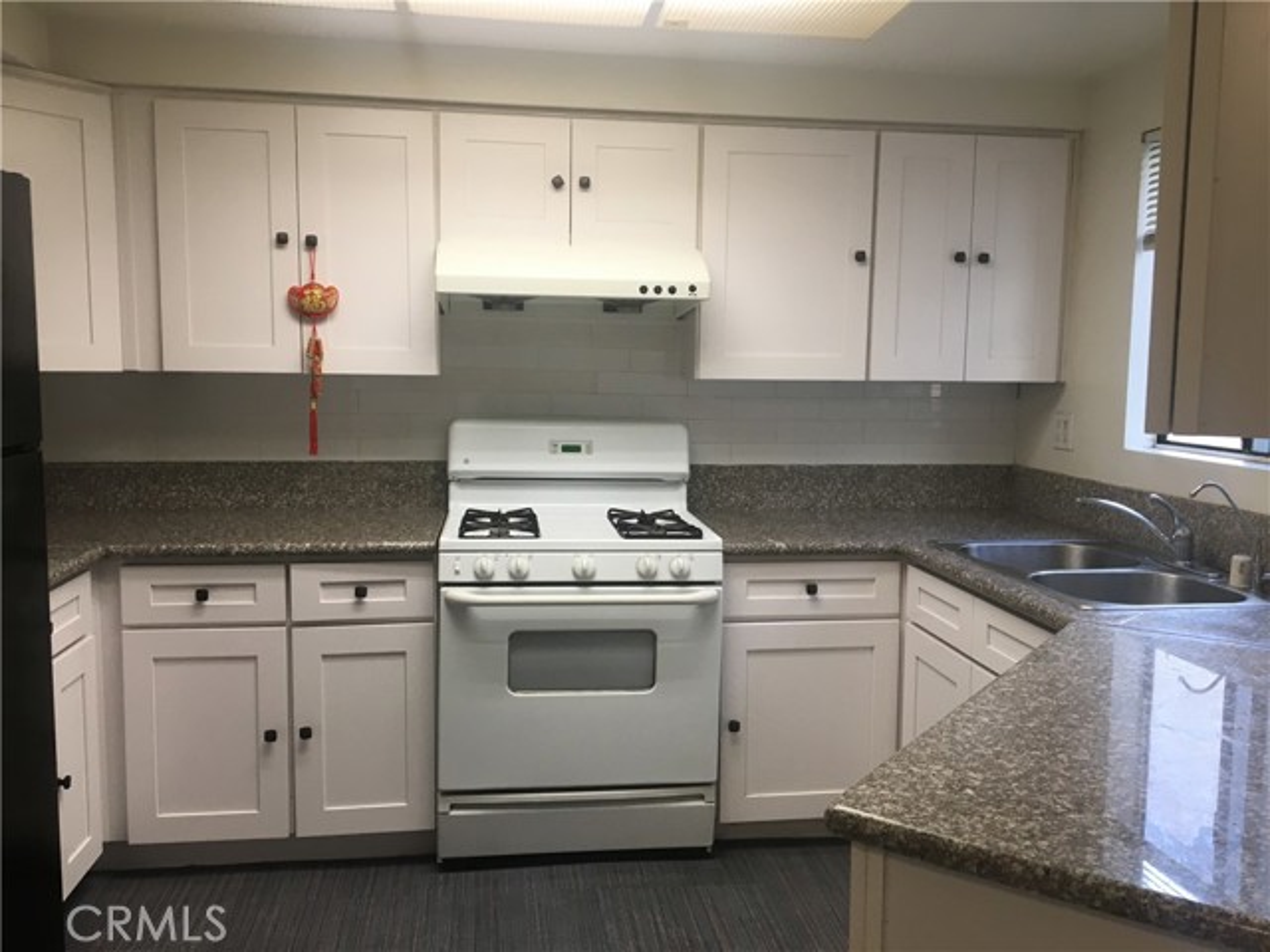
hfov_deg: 61.7
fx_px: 1064
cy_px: 476
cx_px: 635
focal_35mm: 29
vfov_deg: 48.2
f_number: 2.2
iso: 32
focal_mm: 4.15
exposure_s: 1/30
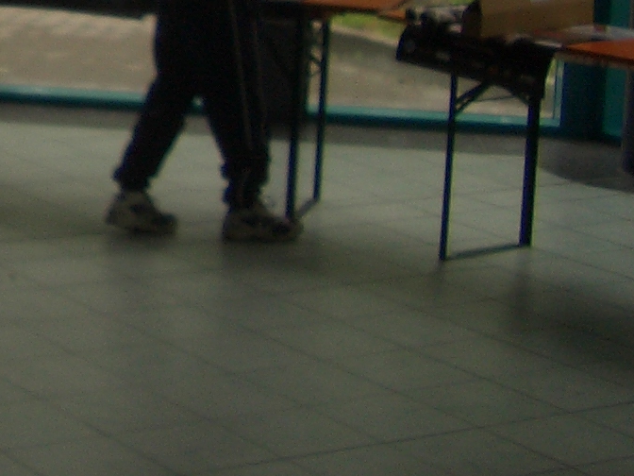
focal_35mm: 120
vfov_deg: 11.9
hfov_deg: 14.8
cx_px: -409
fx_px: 2198
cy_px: -189
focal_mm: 5.8
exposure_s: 1/200
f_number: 2.6
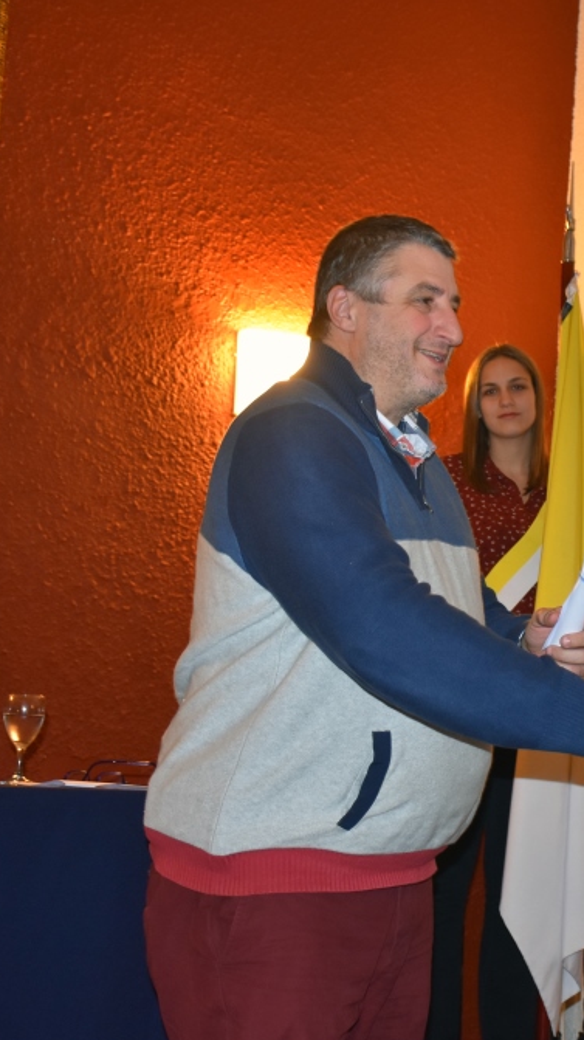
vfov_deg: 32.5
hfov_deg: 18.1
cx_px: 596
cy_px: 526
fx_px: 1785
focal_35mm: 65
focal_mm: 27
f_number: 4
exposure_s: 1/60
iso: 720
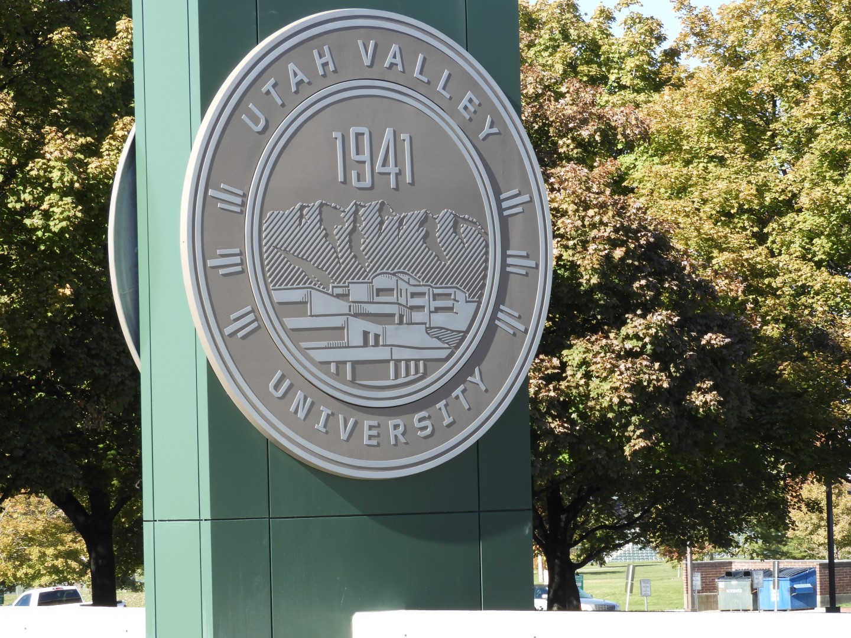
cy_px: 319
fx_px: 4179
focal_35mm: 170
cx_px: 426
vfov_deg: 8.7
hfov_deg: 11.6
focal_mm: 30.5
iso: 100
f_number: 5.2
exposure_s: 1/200
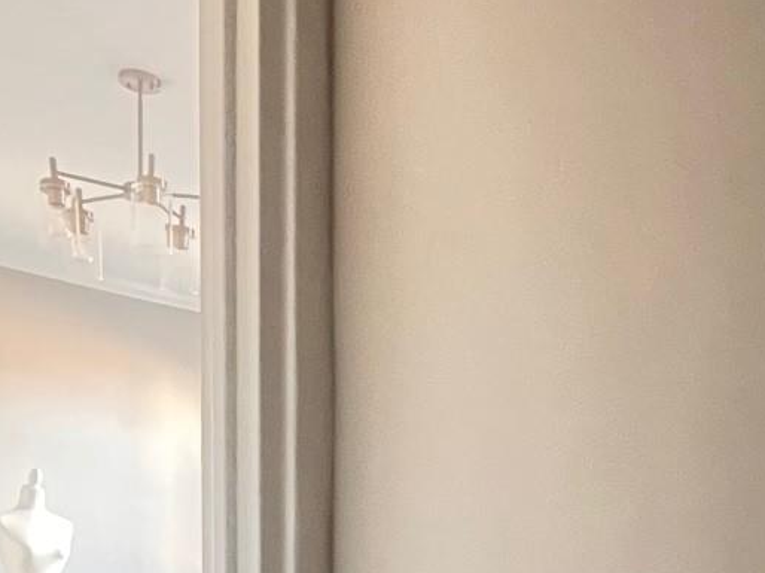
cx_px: 701
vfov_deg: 25.2
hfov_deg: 35.1
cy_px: 713
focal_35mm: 51
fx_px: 1127
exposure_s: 1/51
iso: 1000
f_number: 1.8
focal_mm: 1.57
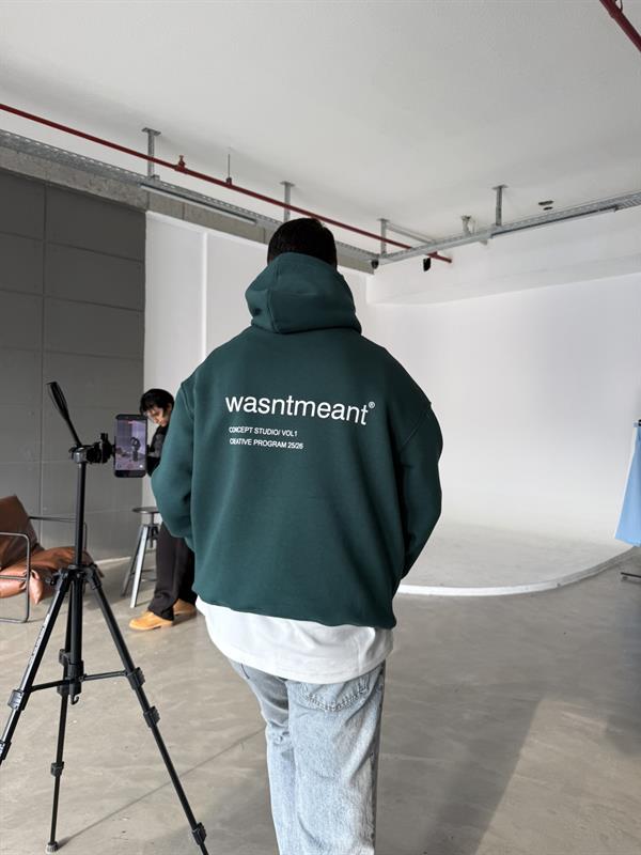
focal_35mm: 24
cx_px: 320
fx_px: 593
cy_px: 428
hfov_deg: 56.8
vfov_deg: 71.6
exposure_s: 1/227
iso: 64
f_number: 1.78
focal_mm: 6.76
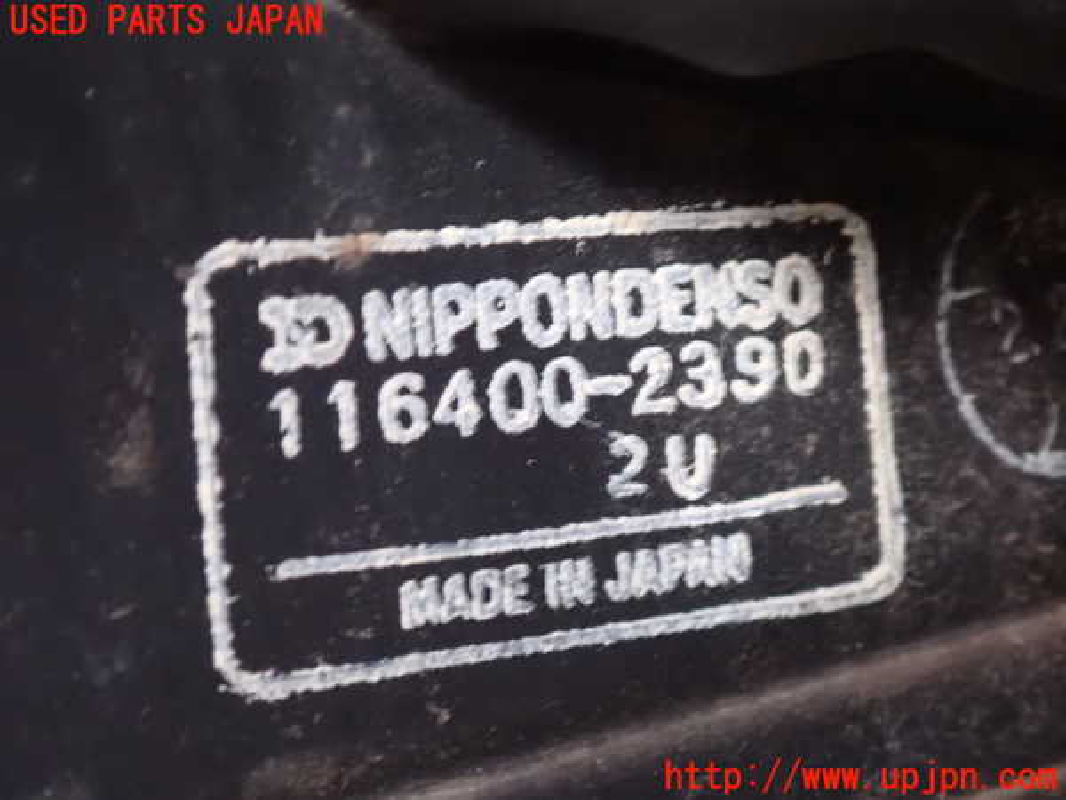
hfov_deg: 19.6
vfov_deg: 14.8
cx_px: 533
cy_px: 400
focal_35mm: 100
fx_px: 3080
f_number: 4.9
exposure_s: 1/13
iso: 1600
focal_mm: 18
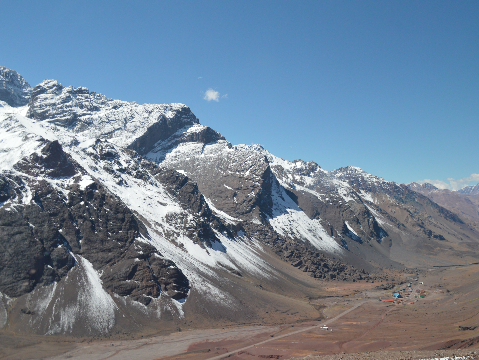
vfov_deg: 36.0
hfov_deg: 46.8
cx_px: 250
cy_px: 176
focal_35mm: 40
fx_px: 553
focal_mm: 24
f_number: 5.6
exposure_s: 1/125
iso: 125
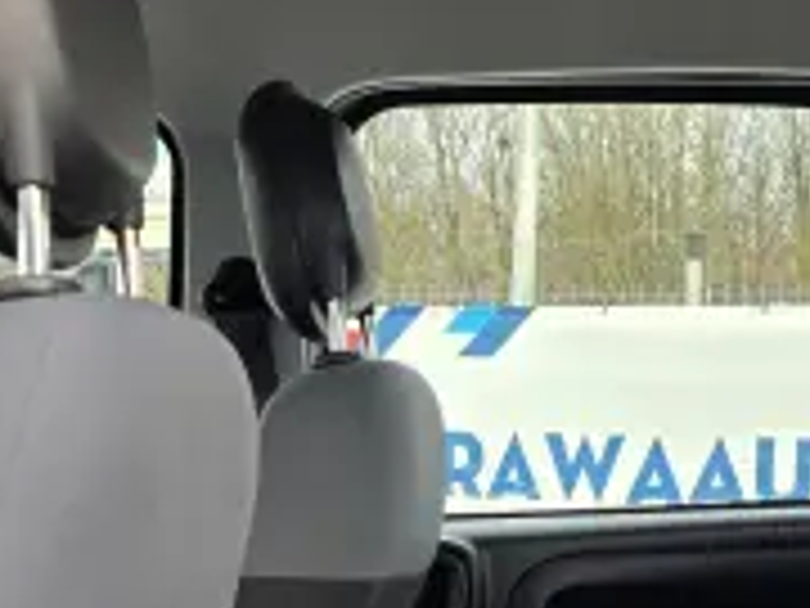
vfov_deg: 17.5
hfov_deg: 23.7
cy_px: 626
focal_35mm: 82
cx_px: 562
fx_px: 1919
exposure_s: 1/359
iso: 40
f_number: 1.7
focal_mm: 6.3
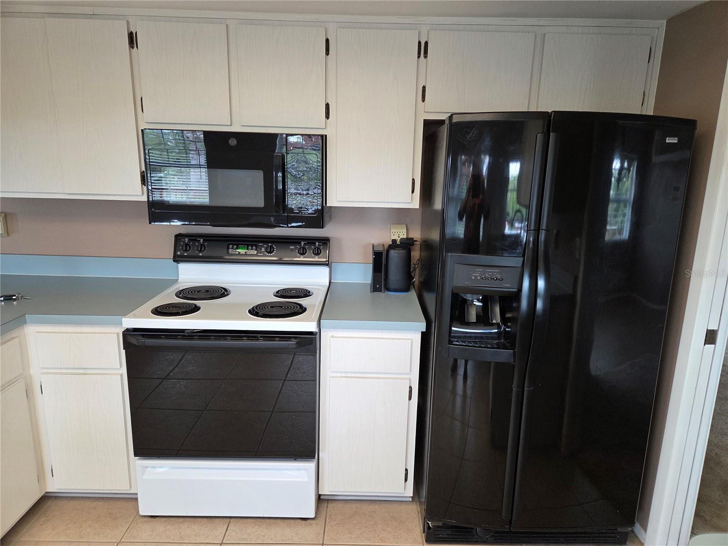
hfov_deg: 73.9
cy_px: 273
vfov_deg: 58.9
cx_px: 364
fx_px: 484
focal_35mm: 23
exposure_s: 1/120
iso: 250
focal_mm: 5.4
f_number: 1.8
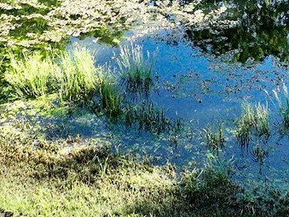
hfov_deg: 14.5
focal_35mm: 136
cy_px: -158
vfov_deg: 10.3
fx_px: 1135
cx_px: 215
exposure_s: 1/1250
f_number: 2.8
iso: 300
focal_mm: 12.29
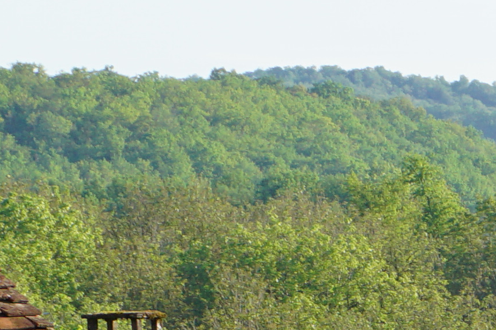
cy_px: 749
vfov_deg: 3.7
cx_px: 1221
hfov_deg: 5.4
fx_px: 5048
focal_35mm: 366
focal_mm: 35
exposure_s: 1/100
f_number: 7.1
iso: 100
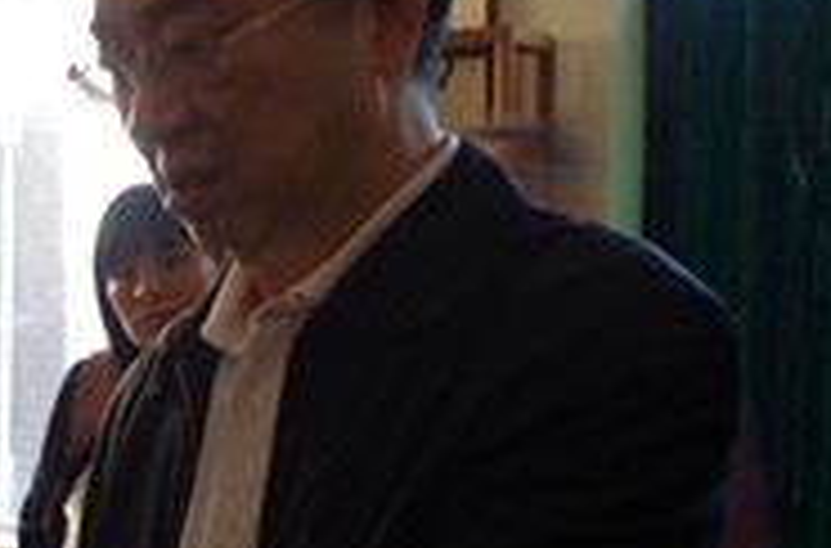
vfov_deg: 17.5
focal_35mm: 76
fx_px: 1748
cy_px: 526
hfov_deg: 24.5
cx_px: -135
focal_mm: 18
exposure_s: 1/8
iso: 100
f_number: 3.5
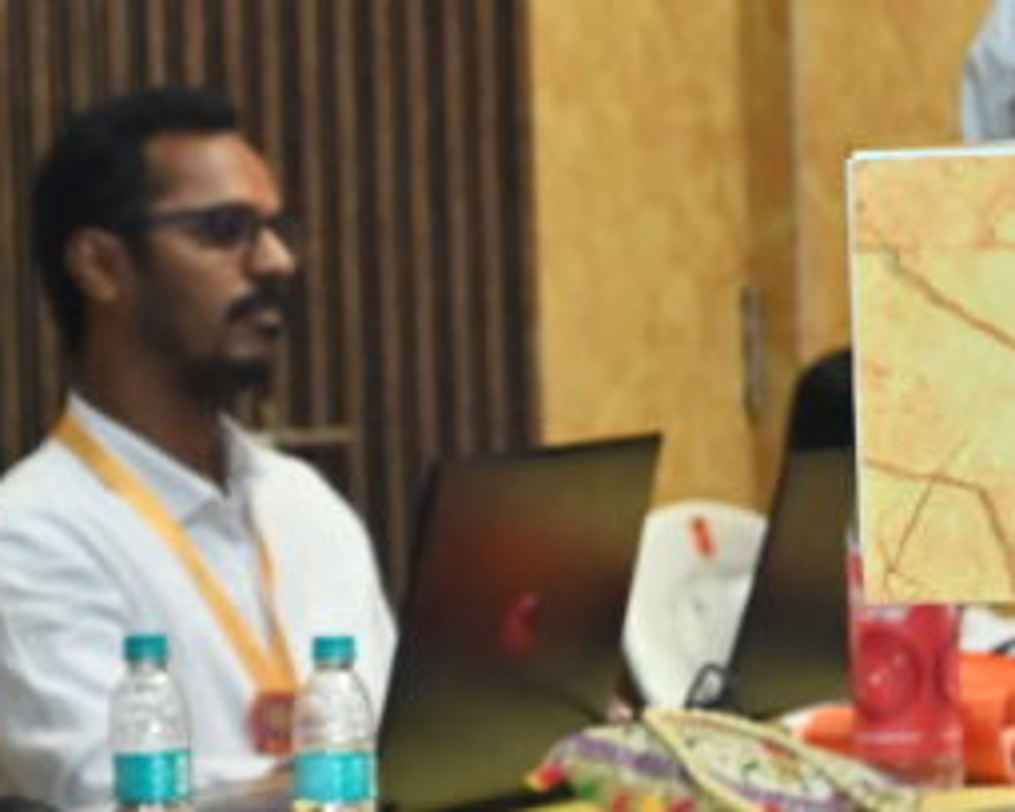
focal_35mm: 264
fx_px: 7931
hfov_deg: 7.1
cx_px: 1791
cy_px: 50
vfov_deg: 5.8
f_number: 5
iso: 1600
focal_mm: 70
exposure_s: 1/125
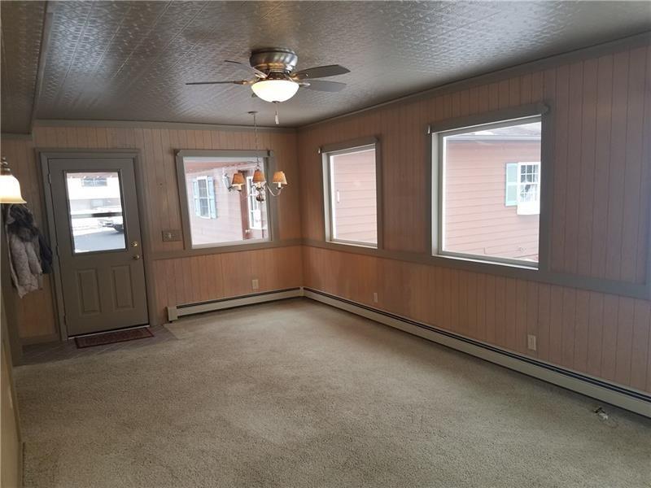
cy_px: 244
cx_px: 326
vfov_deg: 53.1
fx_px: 489
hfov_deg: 67.3
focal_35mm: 26
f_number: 1.7
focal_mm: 4.2
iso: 50
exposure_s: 1/120
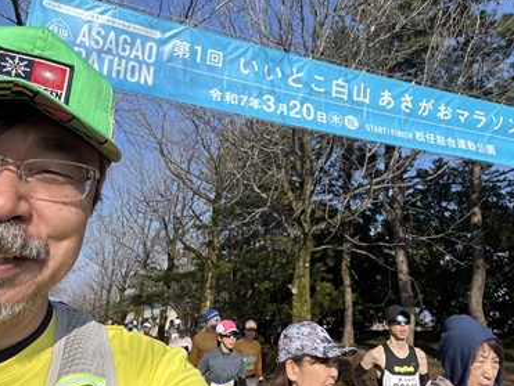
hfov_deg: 55.3
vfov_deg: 42.9
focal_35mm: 33
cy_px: 159
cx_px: 274
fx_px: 490
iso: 25
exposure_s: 1/931
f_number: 1.9
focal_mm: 2.69
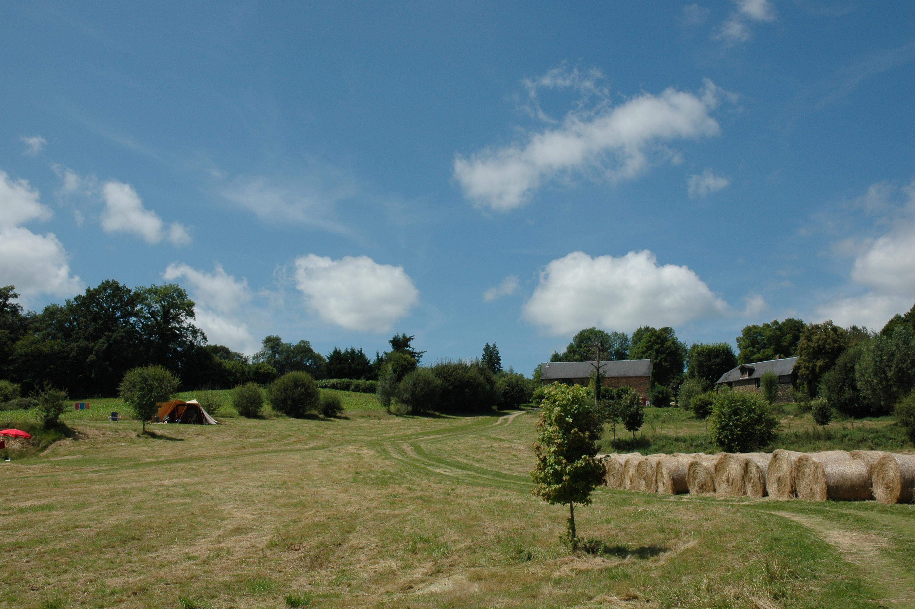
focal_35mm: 38
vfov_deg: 35.4
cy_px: 304
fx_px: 952
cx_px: 458
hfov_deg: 51.3
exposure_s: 1/500
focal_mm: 25
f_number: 11
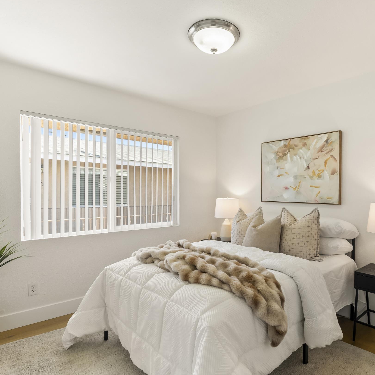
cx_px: 219
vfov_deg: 72.1
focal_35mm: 21
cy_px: 191
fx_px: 257
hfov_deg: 71.6
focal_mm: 16
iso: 500
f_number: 8
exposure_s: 1/10
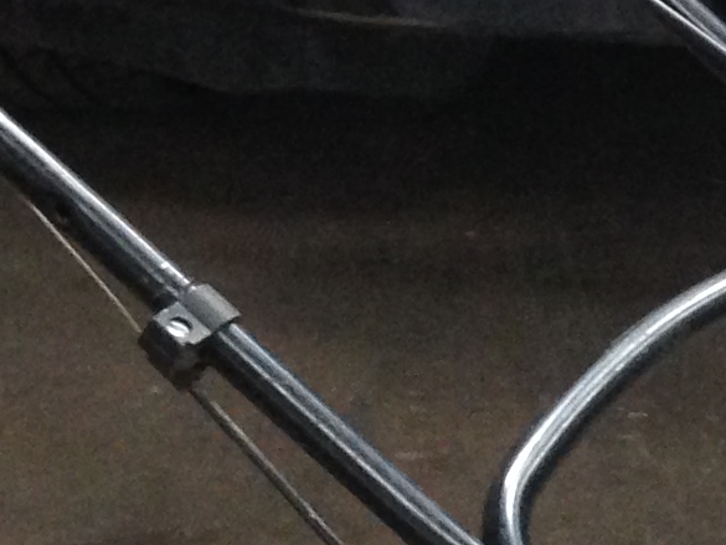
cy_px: 883
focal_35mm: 184
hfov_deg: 10.1
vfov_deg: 7.9
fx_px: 3860
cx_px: 1379
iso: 160
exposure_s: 1/20
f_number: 2.4
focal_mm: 4.12
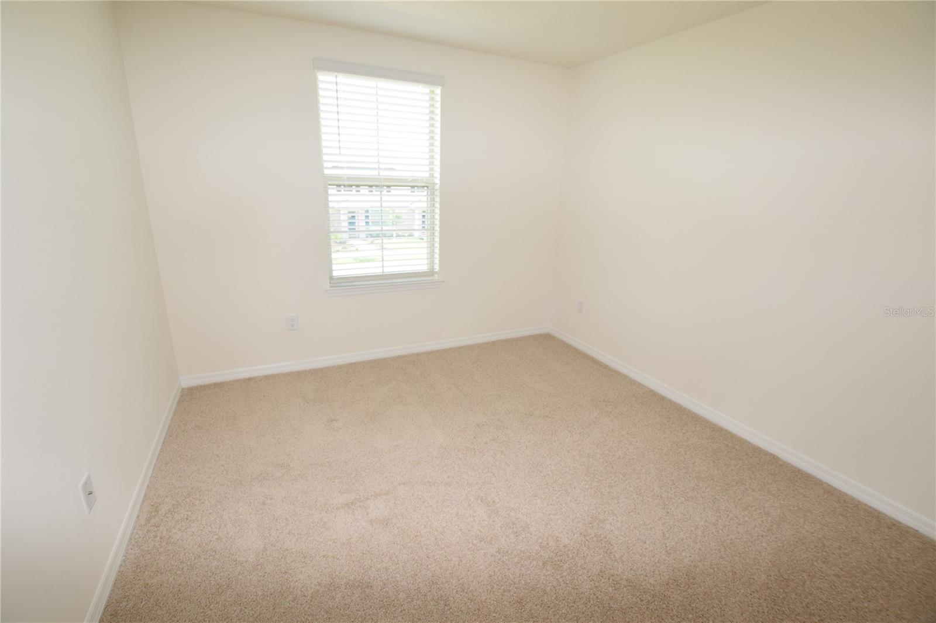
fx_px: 390
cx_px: 468
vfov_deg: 77.3
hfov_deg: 100.4
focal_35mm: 15
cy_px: 312
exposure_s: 1/125
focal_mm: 10
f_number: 5.6
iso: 800
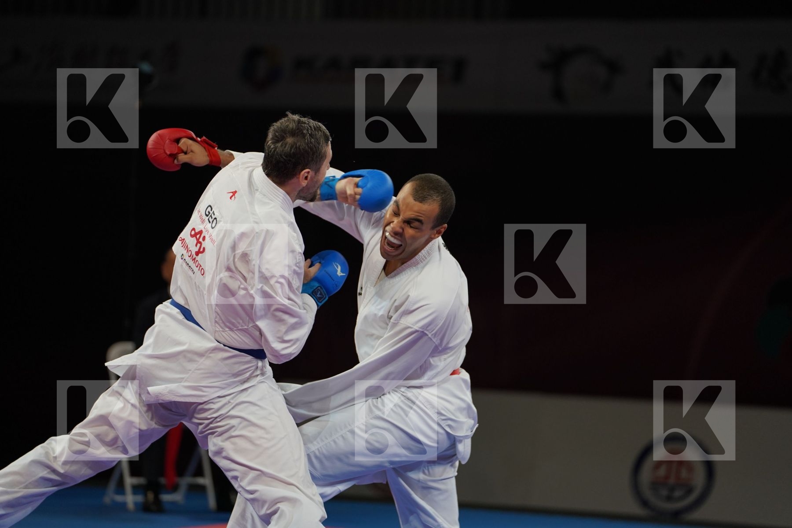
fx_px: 3696
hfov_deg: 12.2
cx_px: 396
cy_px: 264
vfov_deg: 8.2
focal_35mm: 168
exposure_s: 1/1000
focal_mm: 168
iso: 1250
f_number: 2.8
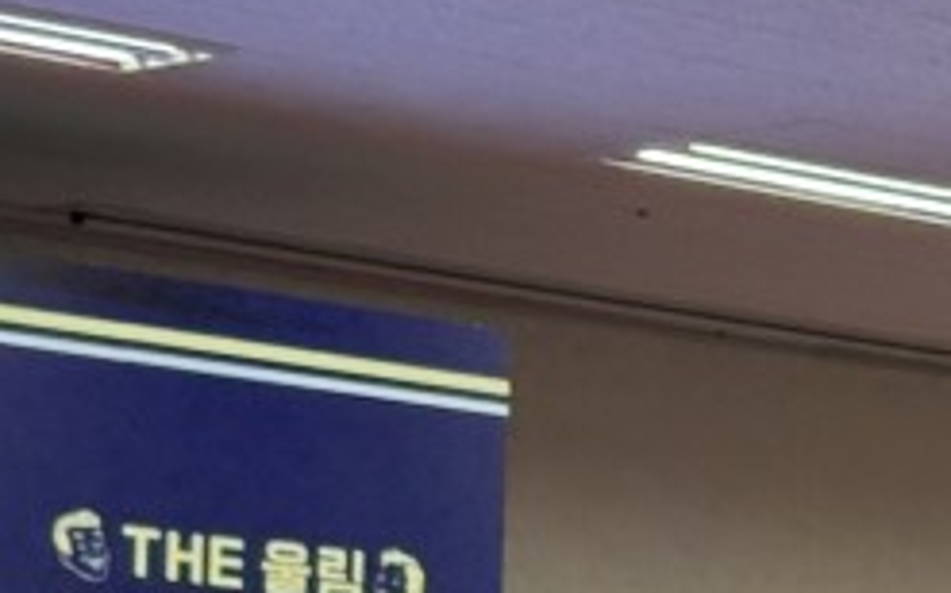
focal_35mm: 264
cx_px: 304
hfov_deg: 8.0
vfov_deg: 4.9
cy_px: 1302
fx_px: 6838
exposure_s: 1/158
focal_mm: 6.76
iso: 100
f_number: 1.78
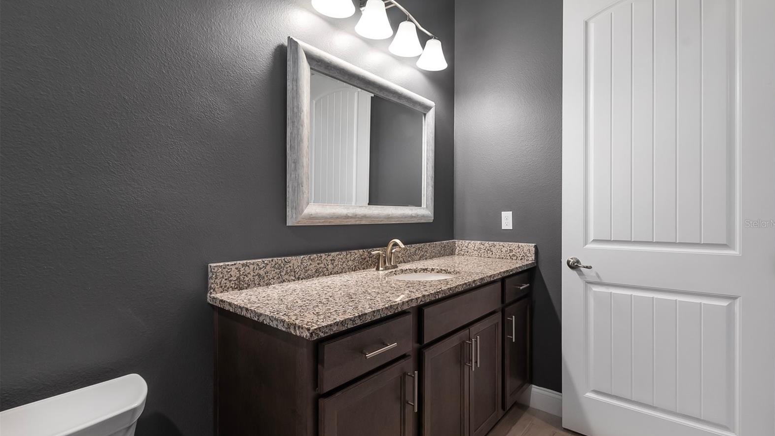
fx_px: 329
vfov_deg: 67.1
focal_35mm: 16
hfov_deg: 99.4
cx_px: 394
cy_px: 223
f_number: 9
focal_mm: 10
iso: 320
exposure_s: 1/4
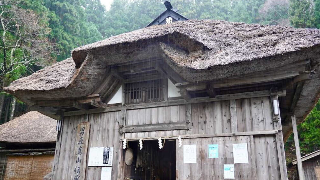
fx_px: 246
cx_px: 163
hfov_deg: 66.0
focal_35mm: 29
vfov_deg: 40.1
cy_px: 106
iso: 200
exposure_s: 1/30
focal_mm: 18
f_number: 2.8
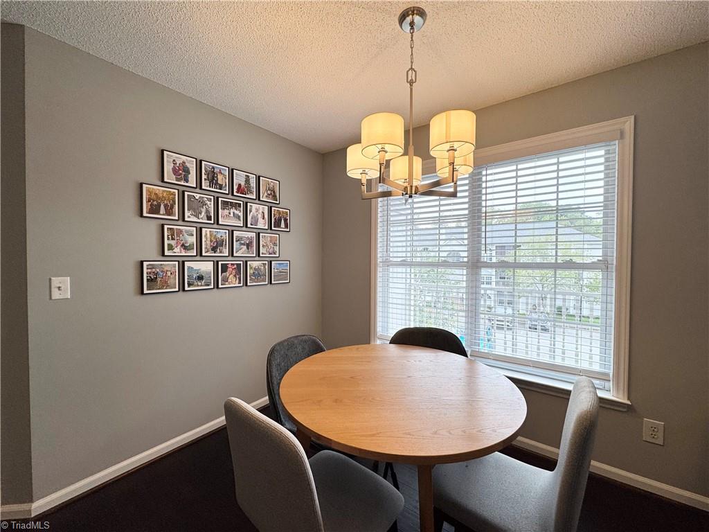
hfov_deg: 102.1
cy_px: 266
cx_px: 354
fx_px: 287
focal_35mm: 14
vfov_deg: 85.7
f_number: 2.2
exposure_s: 1/120
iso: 64
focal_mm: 2.22
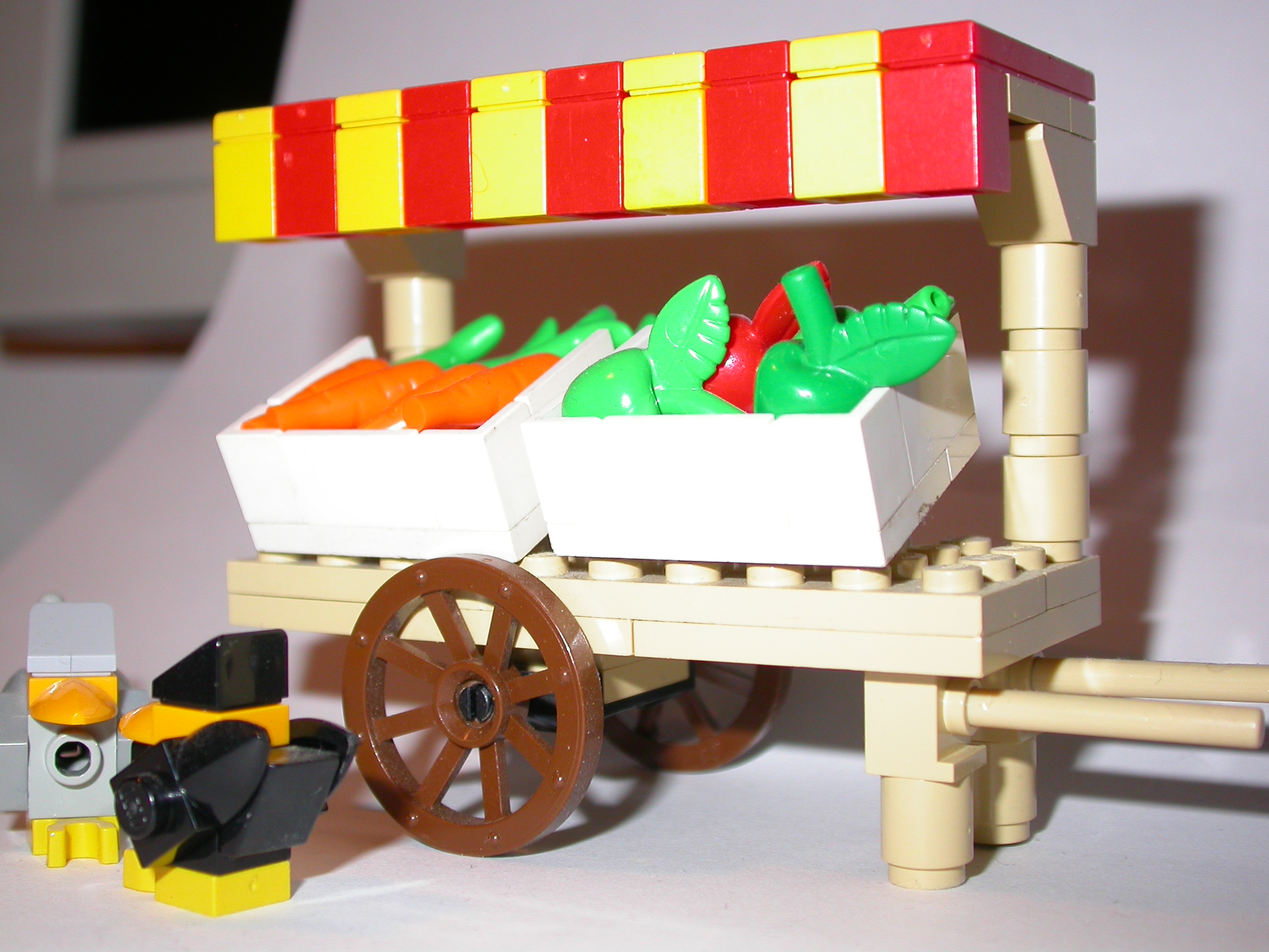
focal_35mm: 51
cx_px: 634
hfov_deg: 37.5
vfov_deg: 28.6
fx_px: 1870
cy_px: 476
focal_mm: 10.6
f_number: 2.9
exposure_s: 1/60
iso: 100
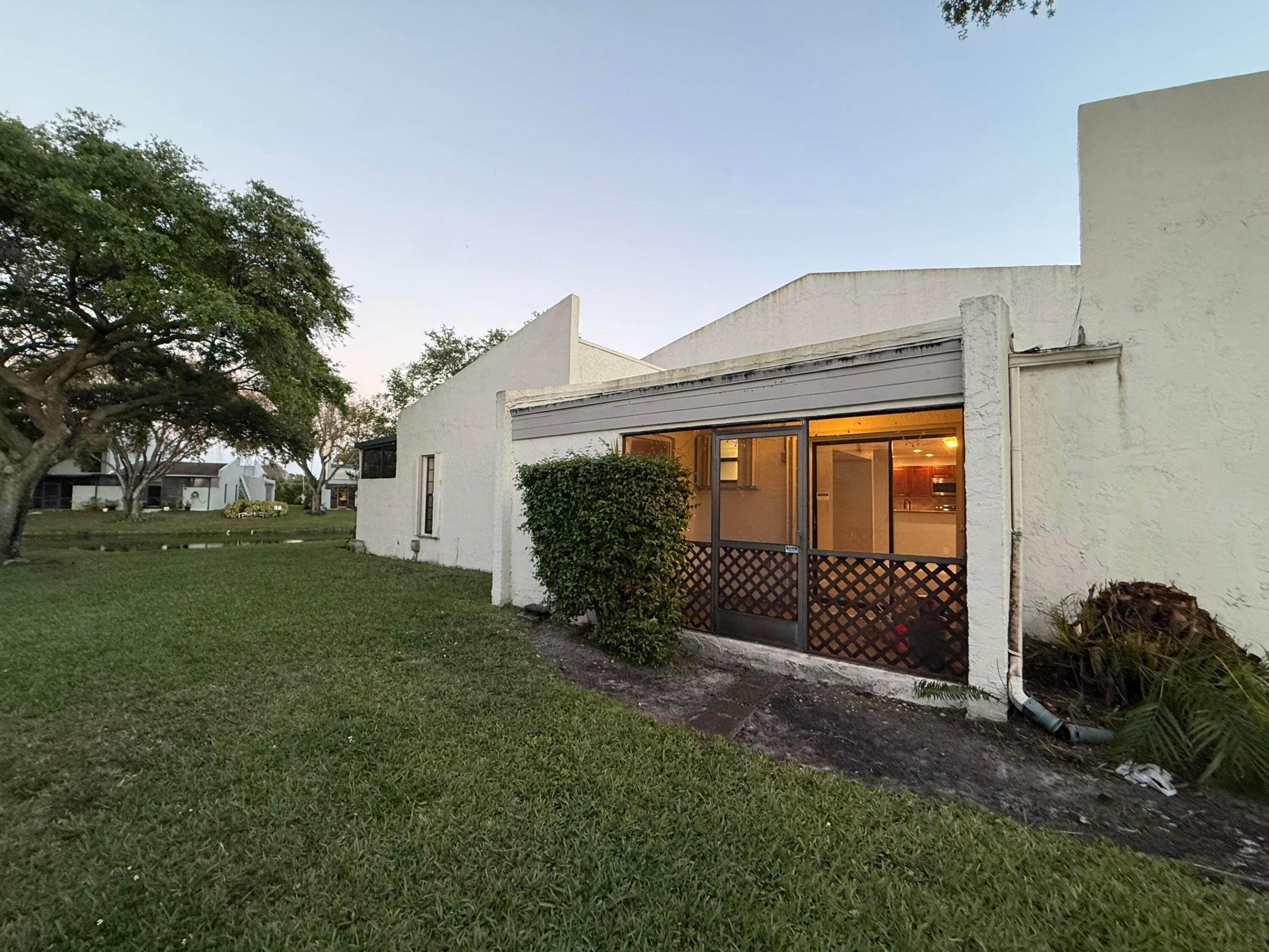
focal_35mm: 14
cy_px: 476
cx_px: 634
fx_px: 513
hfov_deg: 102.1
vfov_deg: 85.7
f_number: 2.2
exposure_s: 1/60
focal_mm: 2.22
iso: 250
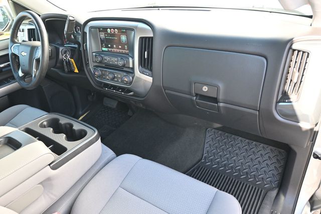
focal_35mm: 27
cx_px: 160
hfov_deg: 67.4
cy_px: 107
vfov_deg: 47.9
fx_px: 241
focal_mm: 18
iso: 800
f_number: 3.5
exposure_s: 1/125
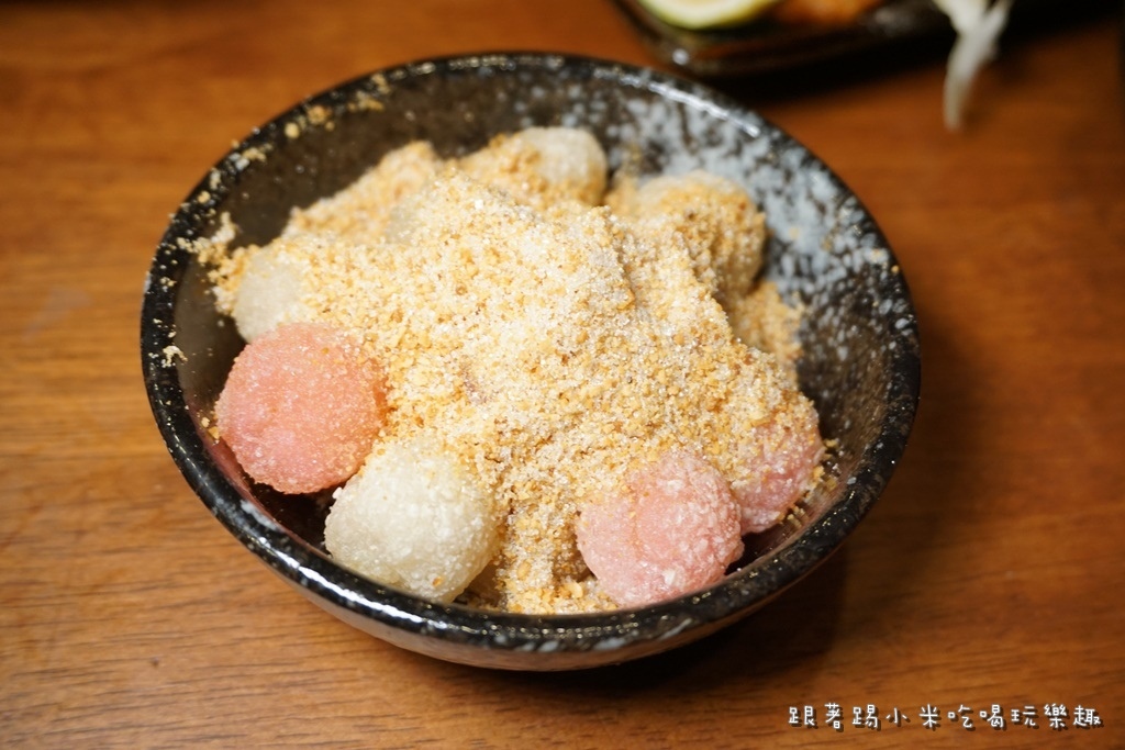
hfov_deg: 47.9
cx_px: 562
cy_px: 375
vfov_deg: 33.0
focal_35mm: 40
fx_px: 1266
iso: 640
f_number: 4.5
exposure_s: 1/60
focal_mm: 27
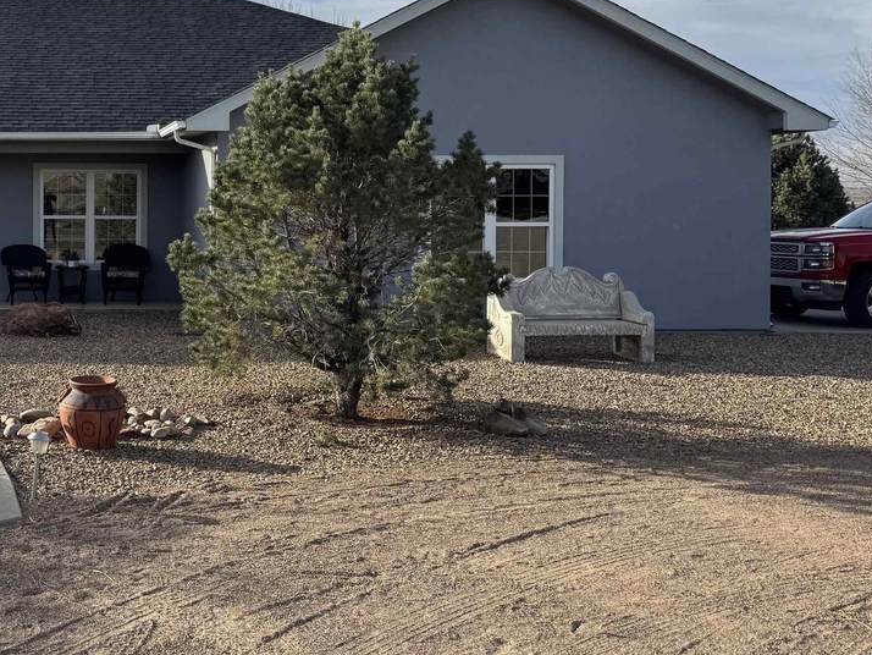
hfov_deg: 40.7
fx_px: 1084
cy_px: 207
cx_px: 96
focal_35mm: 43
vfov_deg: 33.3
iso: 80
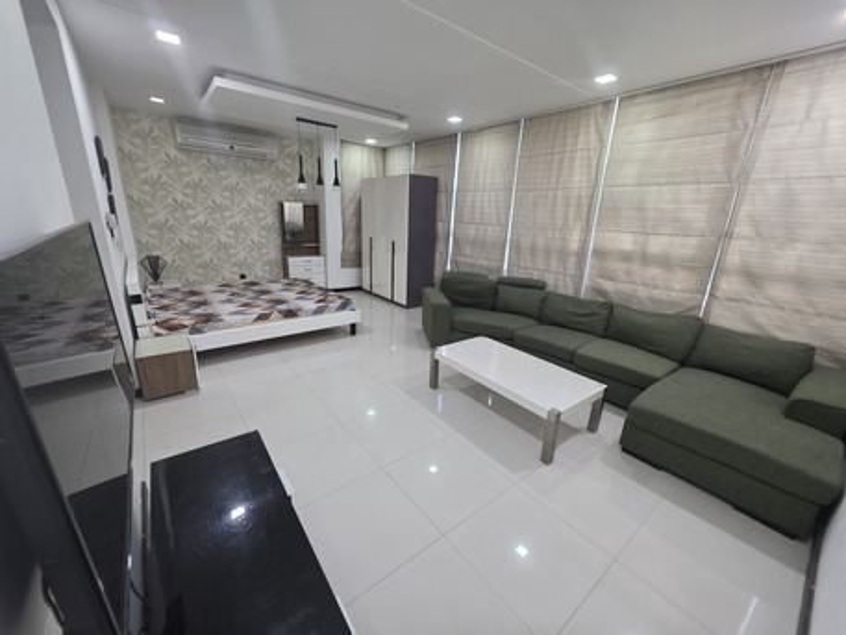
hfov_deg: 106.2
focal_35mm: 13
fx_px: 318
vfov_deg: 89.9
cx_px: 423
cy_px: 318
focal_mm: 2.2
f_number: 1.9
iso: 160
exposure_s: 1/50
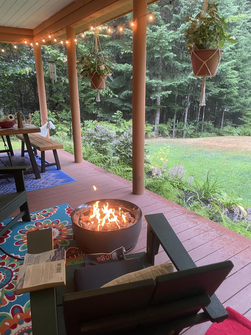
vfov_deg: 67.3
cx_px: 126
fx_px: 251
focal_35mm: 26
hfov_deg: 53.1
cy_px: 168
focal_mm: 4.2
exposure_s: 1/60
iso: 200
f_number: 1.6
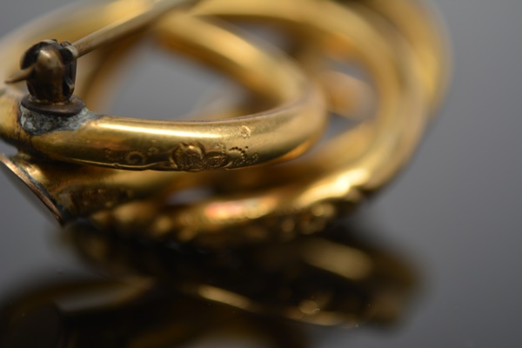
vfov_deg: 16.6
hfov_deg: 24.6
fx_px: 1196
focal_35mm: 82
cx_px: 261
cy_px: 174
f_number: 5.6
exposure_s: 1/15
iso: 200
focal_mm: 55
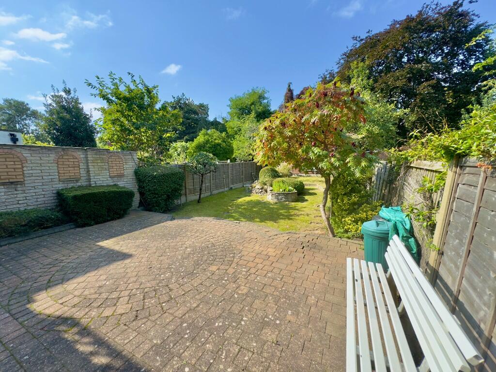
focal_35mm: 14
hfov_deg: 102.1
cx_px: 248
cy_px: 186
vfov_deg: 85.7
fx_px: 201
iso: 50
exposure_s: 1/681
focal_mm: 2.22
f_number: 2.2
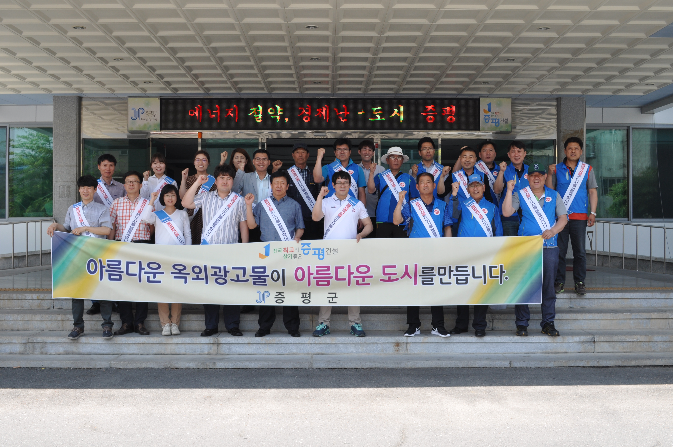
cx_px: 336
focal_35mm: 39
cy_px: 224
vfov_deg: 34.1
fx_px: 728
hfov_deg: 49.6
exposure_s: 1/100
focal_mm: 26
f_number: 10
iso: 200
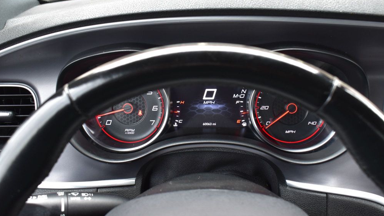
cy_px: 92
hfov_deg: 45.5
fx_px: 458
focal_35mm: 45
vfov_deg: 26.5
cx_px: 191
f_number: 6.3
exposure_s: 1/15
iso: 400
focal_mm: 28
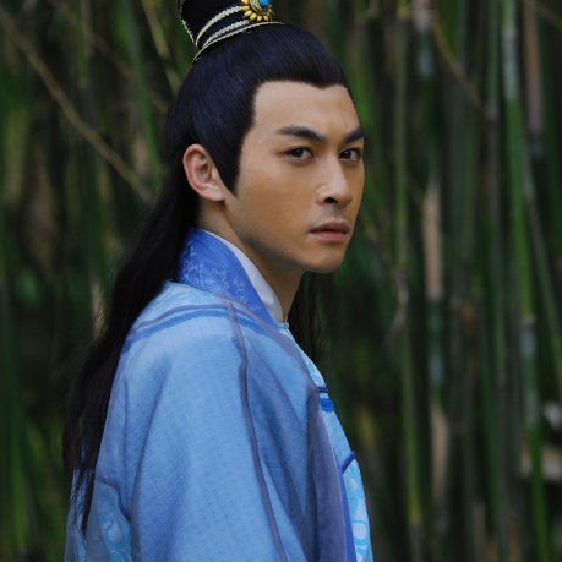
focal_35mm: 234
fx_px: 4298
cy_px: 320
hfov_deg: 7.5
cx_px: 281
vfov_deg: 7.5
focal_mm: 122
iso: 125
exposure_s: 1/640
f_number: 3.2
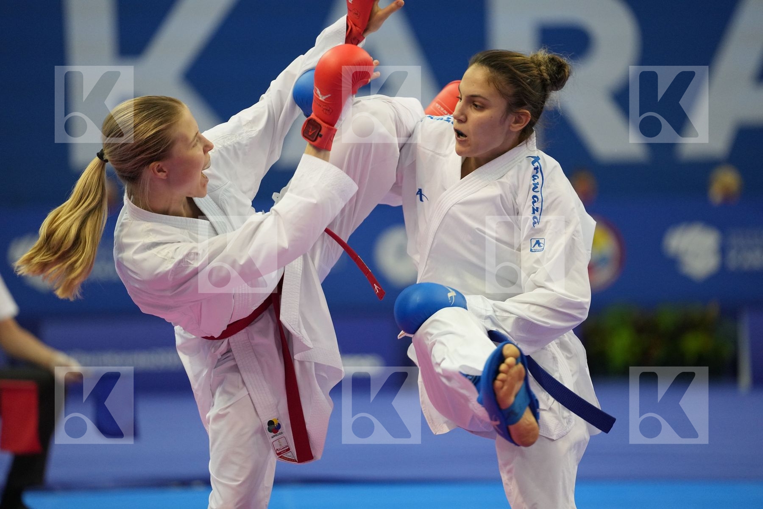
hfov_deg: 10.8
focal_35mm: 191
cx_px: 382
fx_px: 4048
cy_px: 254
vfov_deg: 7.2
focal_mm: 191
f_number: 2.8
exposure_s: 1/1000
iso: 2500
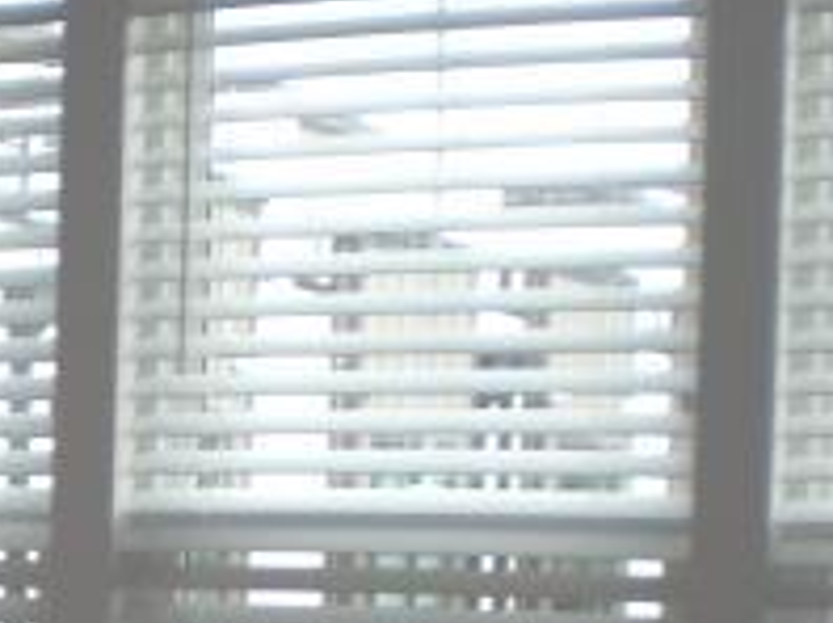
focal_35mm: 123
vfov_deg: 11.7
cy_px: 821
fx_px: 2956
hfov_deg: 15.6
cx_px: -101
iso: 100
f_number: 3.1
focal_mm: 6.3
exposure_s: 1/100
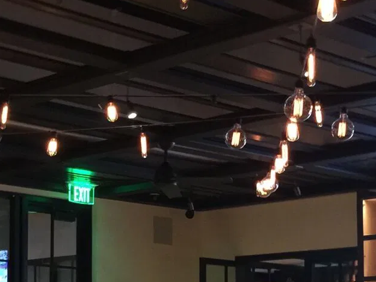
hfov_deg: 20.4
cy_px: 277
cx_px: 74
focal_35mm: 95
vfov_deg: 15.3
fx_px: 1032
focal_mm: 4.15
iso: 160
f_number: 2.2
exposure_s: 1/4
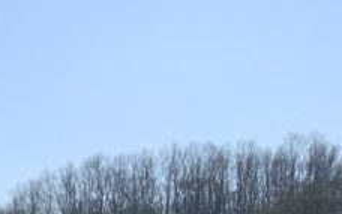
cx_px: -270
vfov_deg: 8.7
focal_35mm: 138
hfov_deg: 13.6
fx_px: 1288
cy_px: 503
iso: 16
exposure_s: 1/2427
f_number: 1.8
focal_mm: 3
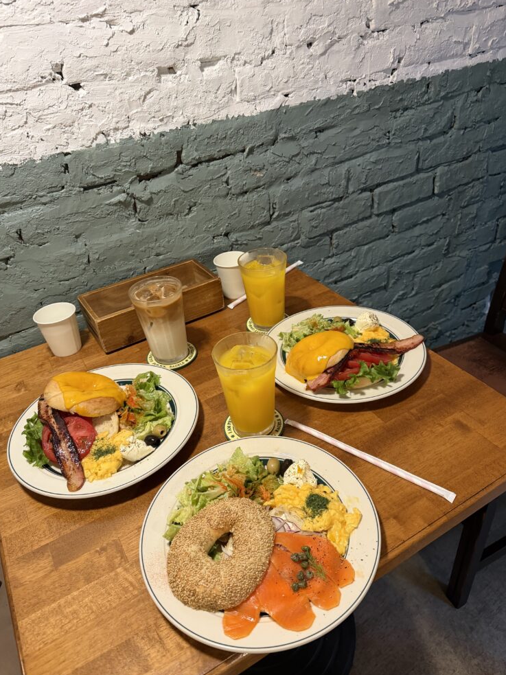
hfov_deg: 54.9
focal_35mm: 25
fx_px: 487
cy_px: 343
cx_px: 257
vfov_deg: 69.4
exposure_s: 1/50
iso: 250
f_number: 1.78
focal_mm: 6.76
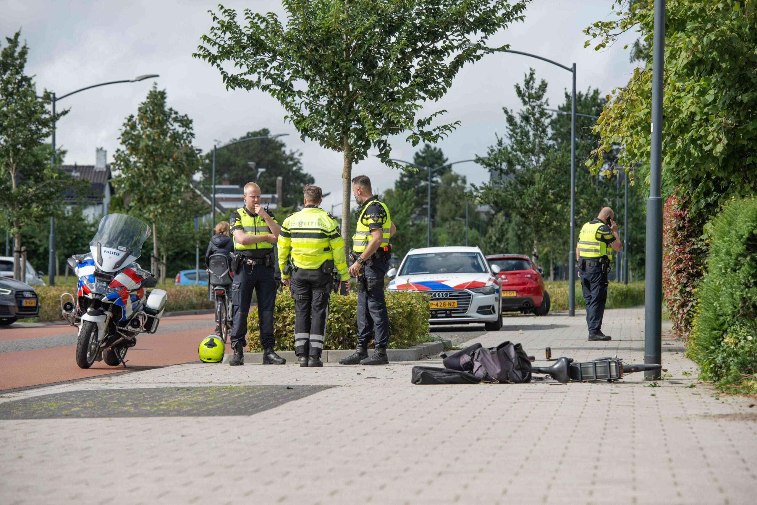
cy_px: 252
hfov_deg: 14.1
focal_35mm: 145
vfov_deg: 9.5
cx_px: 378
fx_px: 3050
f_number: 5.6
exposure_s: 1/1600
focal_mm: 145
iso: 200
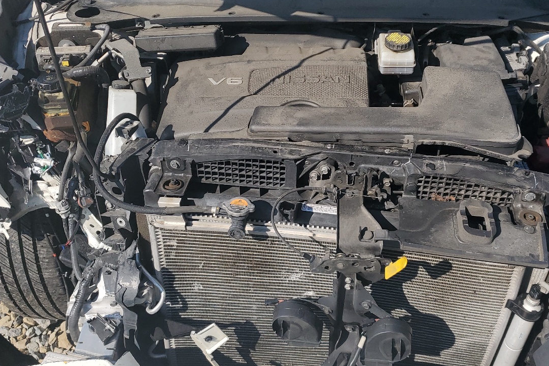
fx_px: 610
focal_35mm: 40
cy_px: 189
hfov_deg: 48.1
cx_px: 337
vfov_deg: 33.4
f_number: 1.5
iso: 50
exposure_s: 1/3333
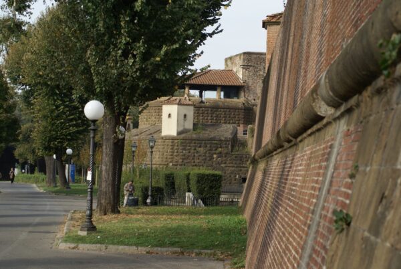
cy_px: 134
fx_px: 1171
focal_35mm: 105
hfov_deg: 19.4
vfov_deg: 13.1
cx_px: 200
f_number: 8
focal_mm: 70
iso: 100
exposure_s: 1/160
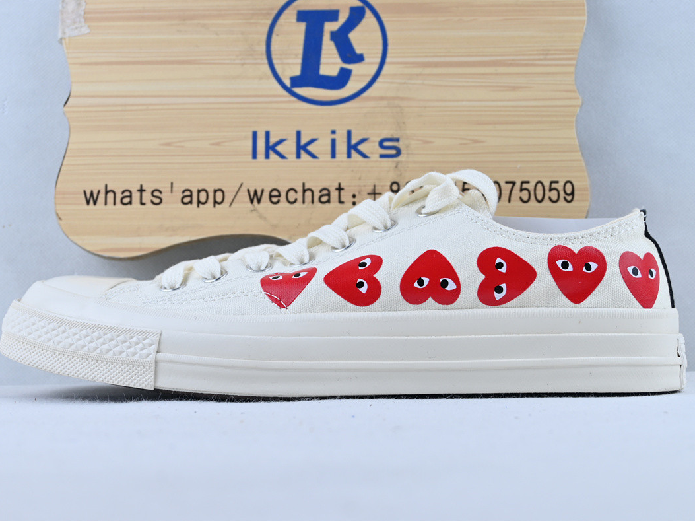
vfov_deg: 25.4
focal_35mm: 58
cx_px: 351
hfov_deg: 33.5
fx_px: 1155
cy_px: 261
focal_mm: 35
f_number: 5.3
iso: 100
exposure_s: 1/60
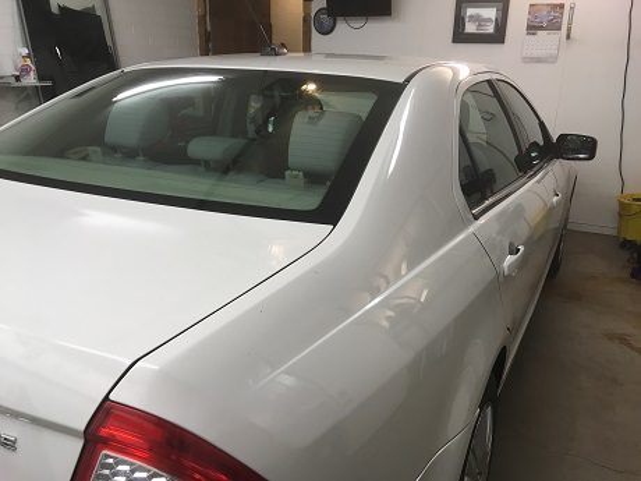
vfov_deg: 48.2
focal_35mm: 29
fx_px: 537
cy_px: 240
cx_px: 320
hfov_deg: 61.7
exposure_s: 1/30
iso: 25
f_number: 2.2
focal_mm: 4.15
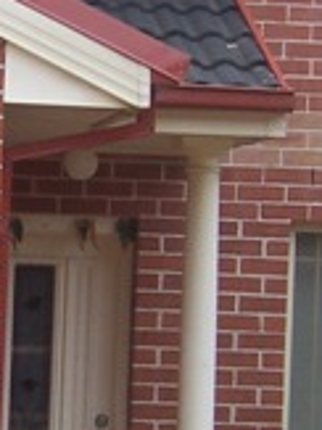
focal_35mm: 177
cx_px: -177
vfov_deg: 11.2
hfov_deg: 8.2
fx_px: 2198
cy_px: 198
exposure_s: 1/800
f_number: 2.8
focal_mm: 6.2
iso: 80
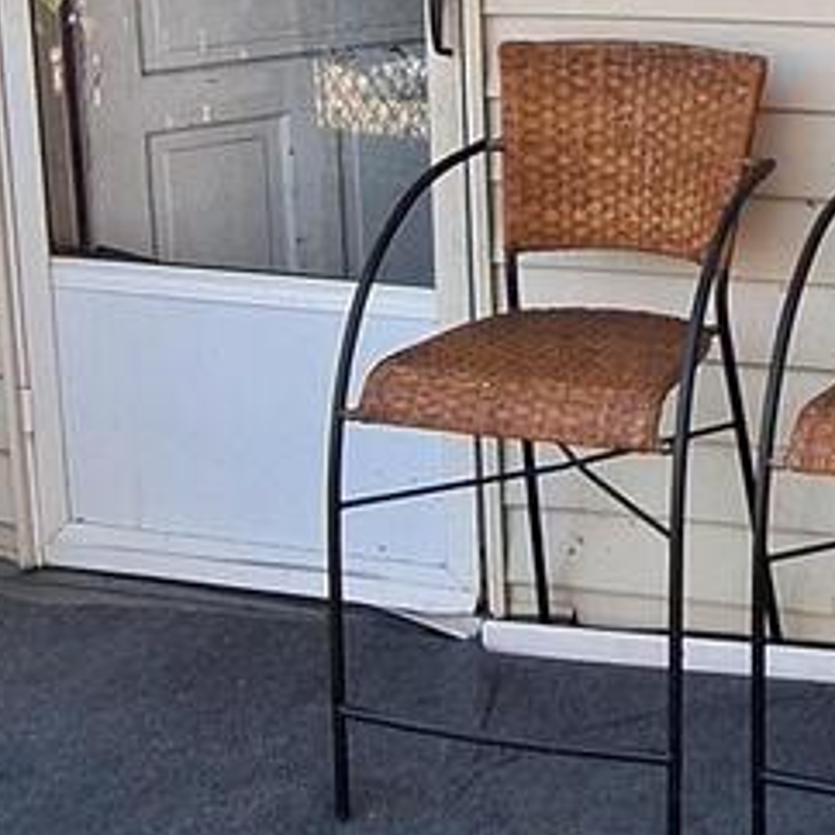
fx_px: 1992
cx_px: 914
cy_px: 100
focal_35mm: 73
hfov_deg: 22.4
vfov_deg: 23.1
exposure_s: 1/379
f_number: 2.2
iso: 40
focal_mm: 1.74
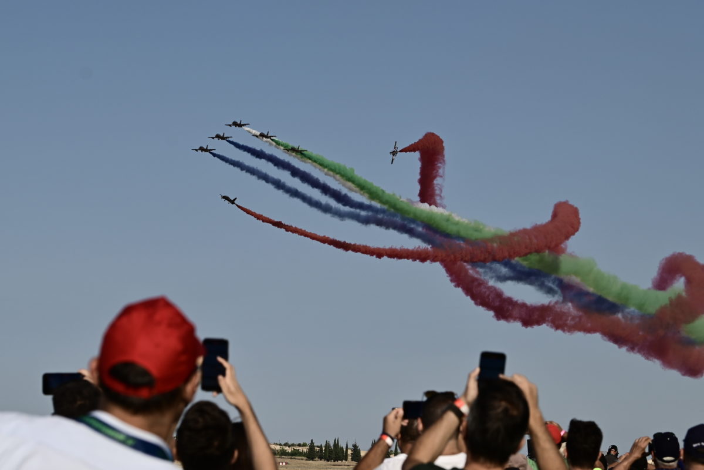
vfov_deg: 13.0
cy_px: 235
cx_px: 352
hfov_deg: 19.5
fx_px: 2053
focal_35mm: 105
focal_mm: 70
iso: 100
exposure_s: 1/2000
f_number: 6.3
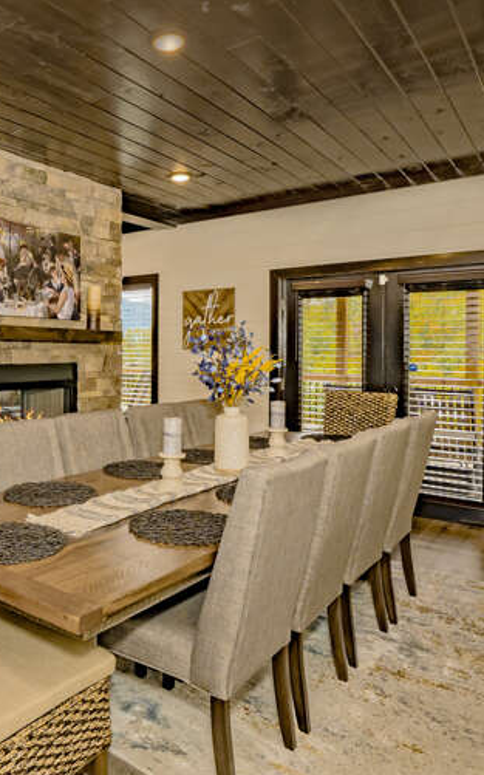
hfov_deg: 46.8
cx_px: 101
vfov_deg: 72.5
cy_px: 394
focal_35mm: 25
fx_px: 528
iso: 800
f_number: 7.1
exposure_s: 1/160
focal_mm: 16
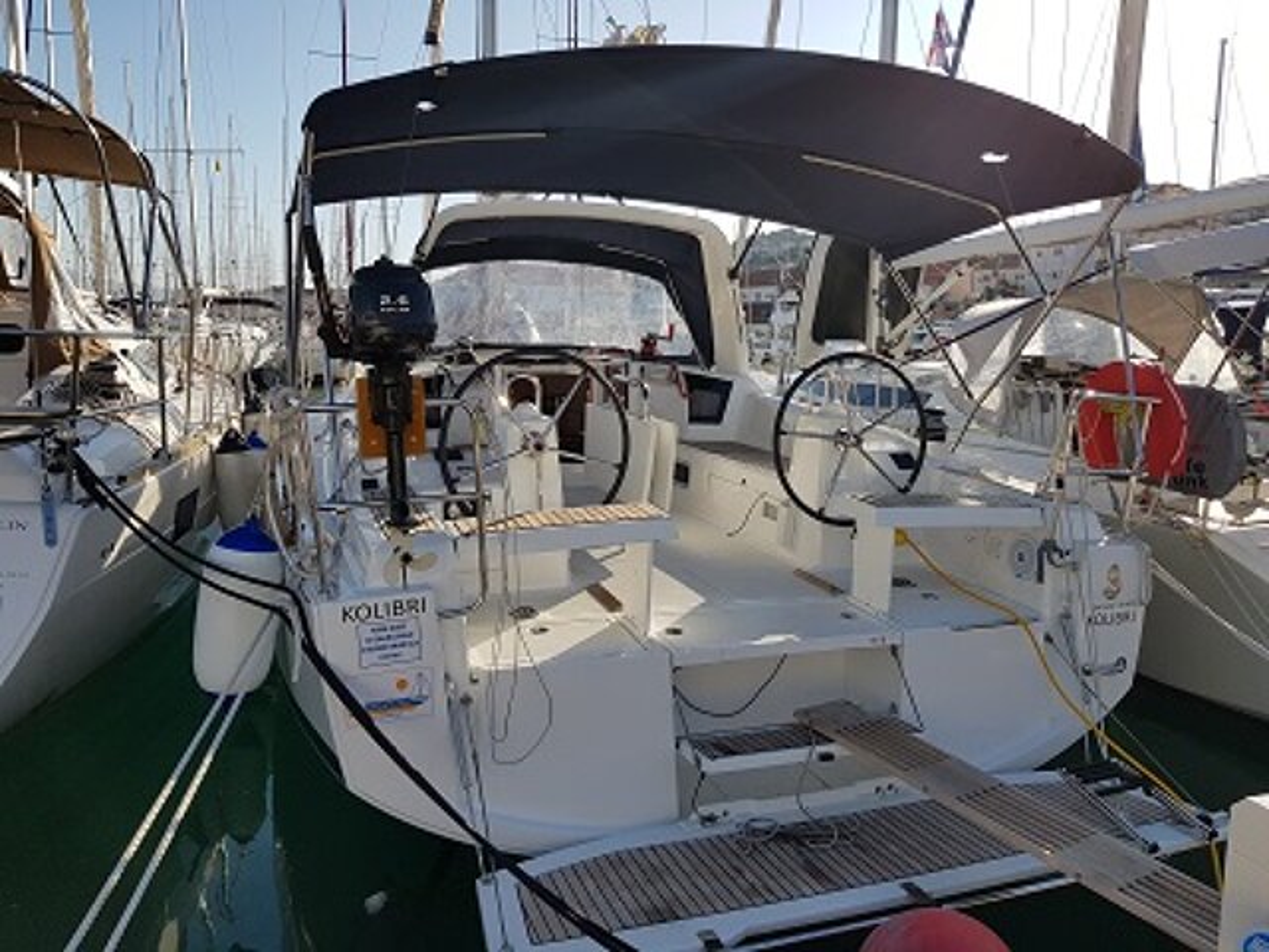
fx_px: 953
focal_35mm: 26
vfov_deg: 53.1
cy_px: 476
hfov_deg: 67.3
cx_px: 634
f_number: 1.7
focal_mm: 4.2
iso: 40
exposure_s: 1/2624
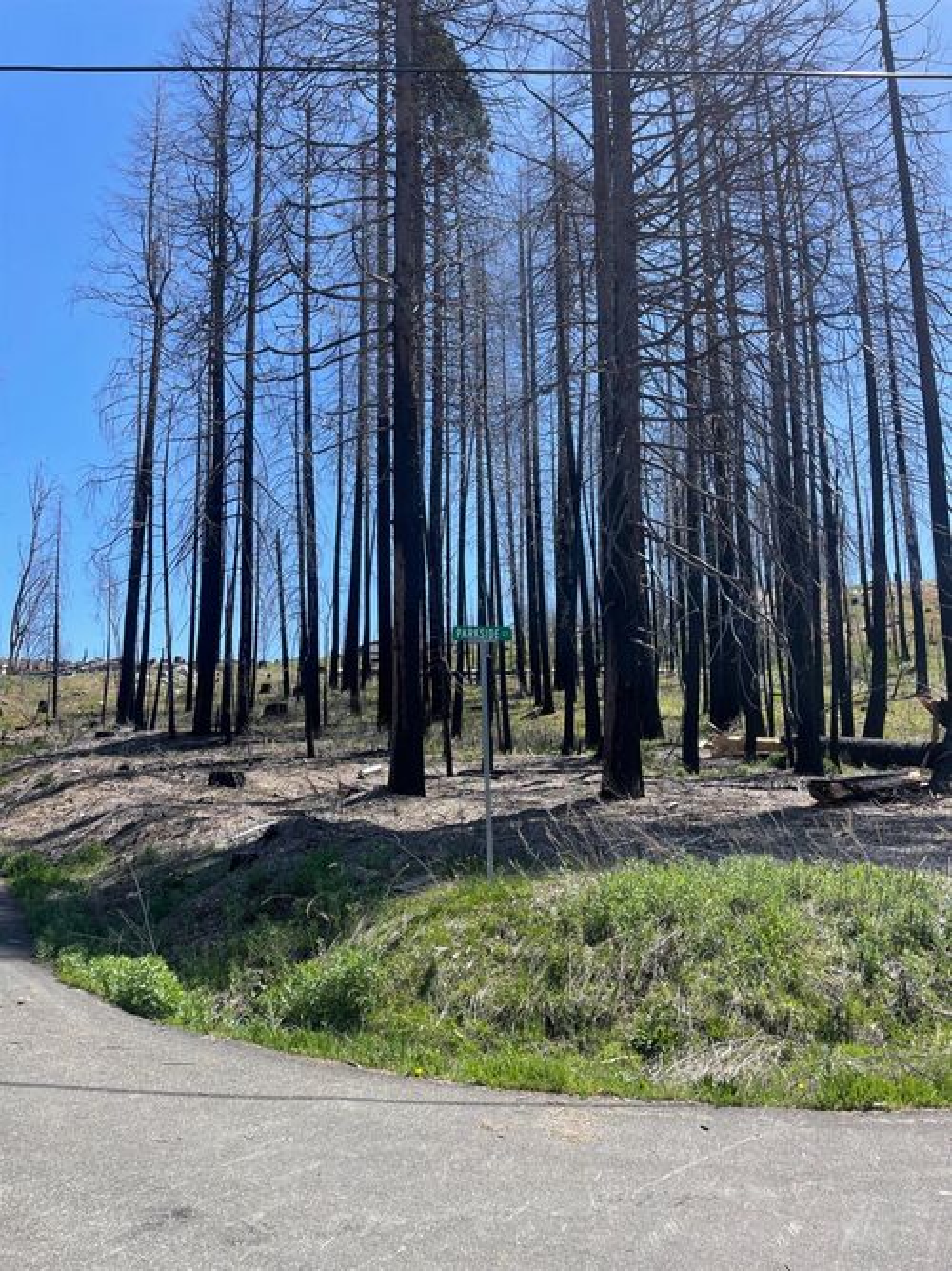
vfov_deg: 69.4
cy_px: 636
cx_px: 476
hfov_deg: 54.9
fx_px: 917
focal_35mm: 25
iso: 32
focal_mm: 5.1
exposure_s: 1/1852
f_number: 1.6
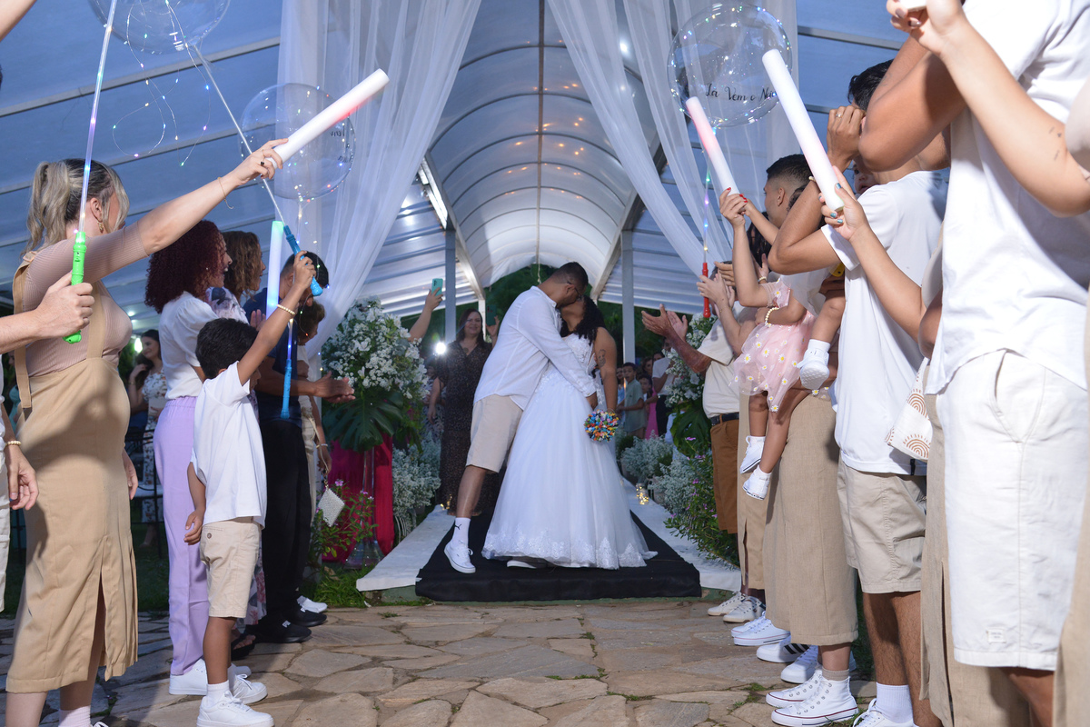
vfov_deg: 37.9
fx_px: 1060
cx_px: 545
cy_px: 364
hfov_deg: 54.4
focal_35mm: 35
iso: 2200
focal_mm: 35
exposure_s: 1/60
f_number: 5.6
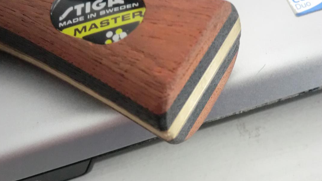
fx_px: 444
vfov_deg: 23.0
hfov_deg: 39.9
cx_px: 160
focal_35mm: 52
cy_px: 82
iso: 800
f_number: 3.4
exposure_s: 1/30
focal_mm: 8.46
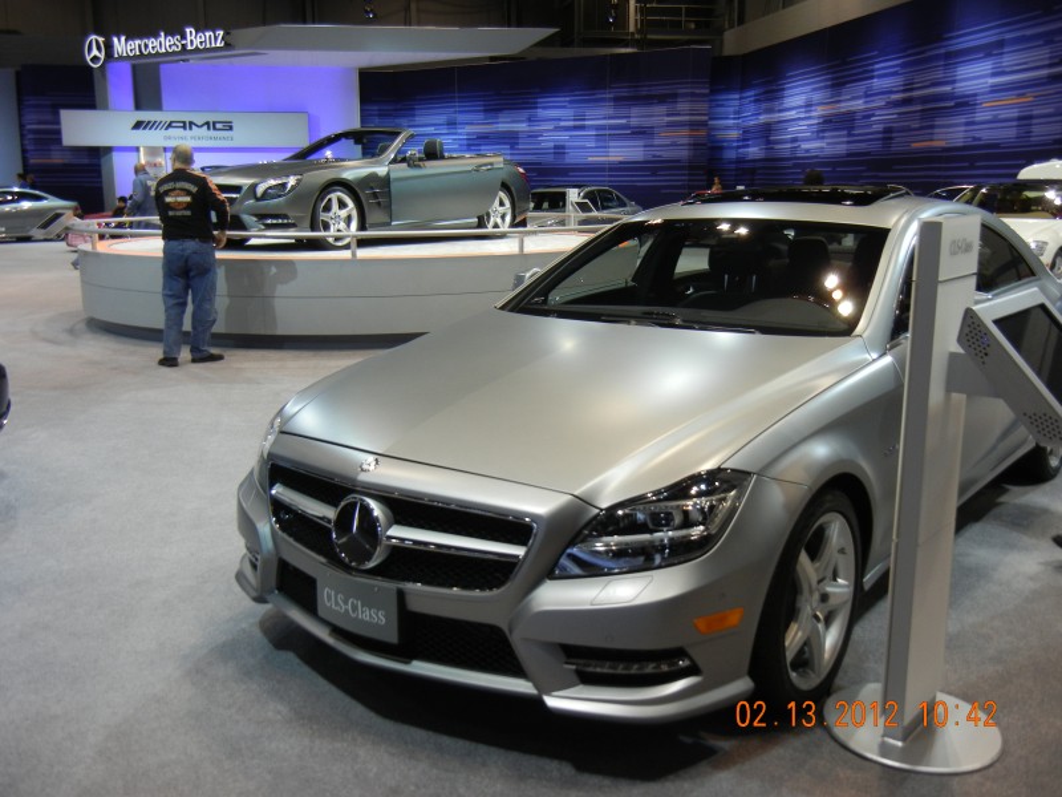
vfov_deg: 41.8
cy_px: 398
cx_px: 531
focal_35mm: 34
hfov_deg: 54.0
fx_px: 1043
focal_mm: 6.2
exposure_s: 1/60
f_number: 3.6
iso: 194
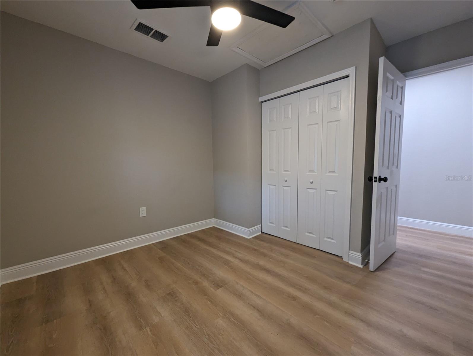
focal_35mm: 13
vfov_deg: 90.1
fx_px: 178
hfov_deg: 106.1
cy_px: 178
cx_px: 236
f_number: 2.2
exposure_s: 1/60
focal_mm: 1.95
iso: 254
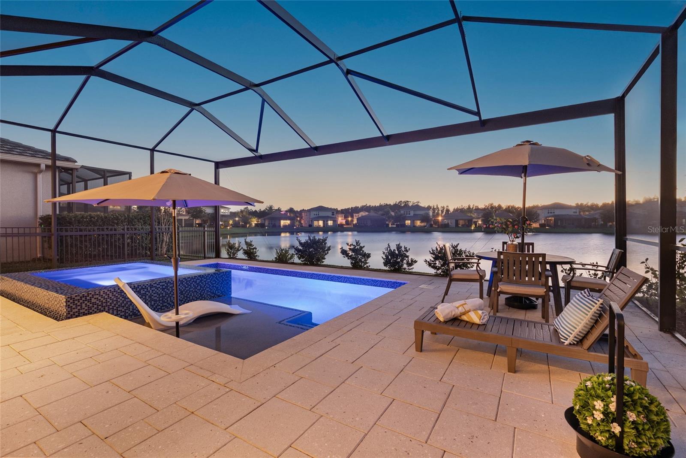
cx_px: 343
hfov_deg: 96.7
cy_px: 229
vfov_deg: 73.8
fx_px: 305
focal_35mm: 16
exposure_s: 25
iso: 640
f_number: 6.3
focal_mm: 16
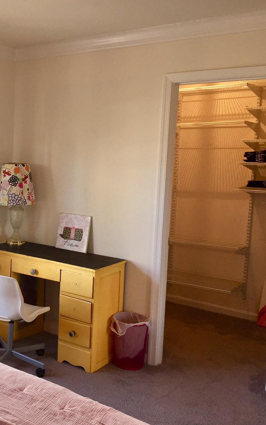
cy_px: 215
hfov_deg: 28.7
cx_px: 1
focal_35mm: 42
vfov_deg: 47.2
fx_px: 487
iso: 40
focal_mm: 4.15
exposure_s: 1/60
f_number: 2.2
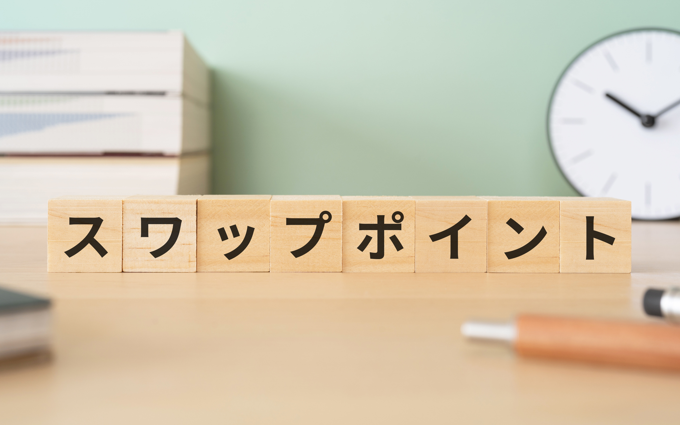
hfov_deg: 39.6
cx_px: 340
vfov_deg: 25.3
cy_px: 203
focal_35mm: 51
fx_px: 945
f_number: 8
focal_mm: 50
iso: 100
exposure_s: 1/10
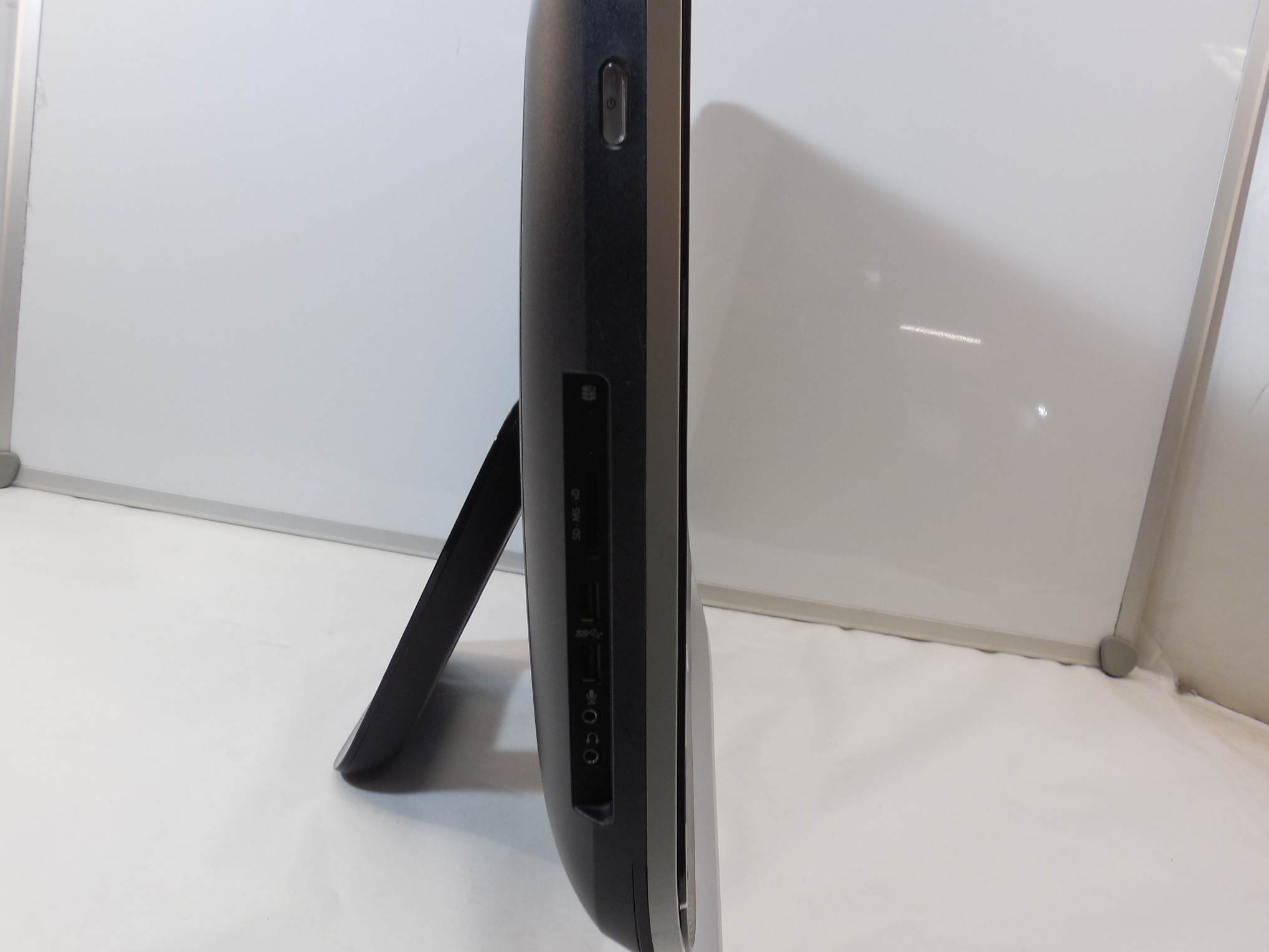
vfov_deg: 48.2
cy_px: 459
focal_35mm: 29
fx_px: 1063
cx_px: 624
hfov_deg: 61.7
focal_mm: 4.6
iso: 125
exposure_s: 1/30
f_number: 3.5
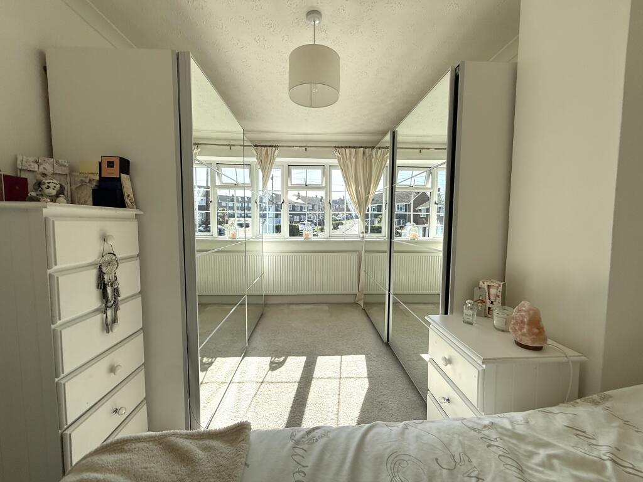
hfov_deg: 102.1
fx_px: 260
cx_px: 322
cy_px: 241
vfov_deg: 85.7
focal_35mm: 14
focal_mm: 2.22
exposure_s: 1/1017
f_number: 2.2
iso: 64
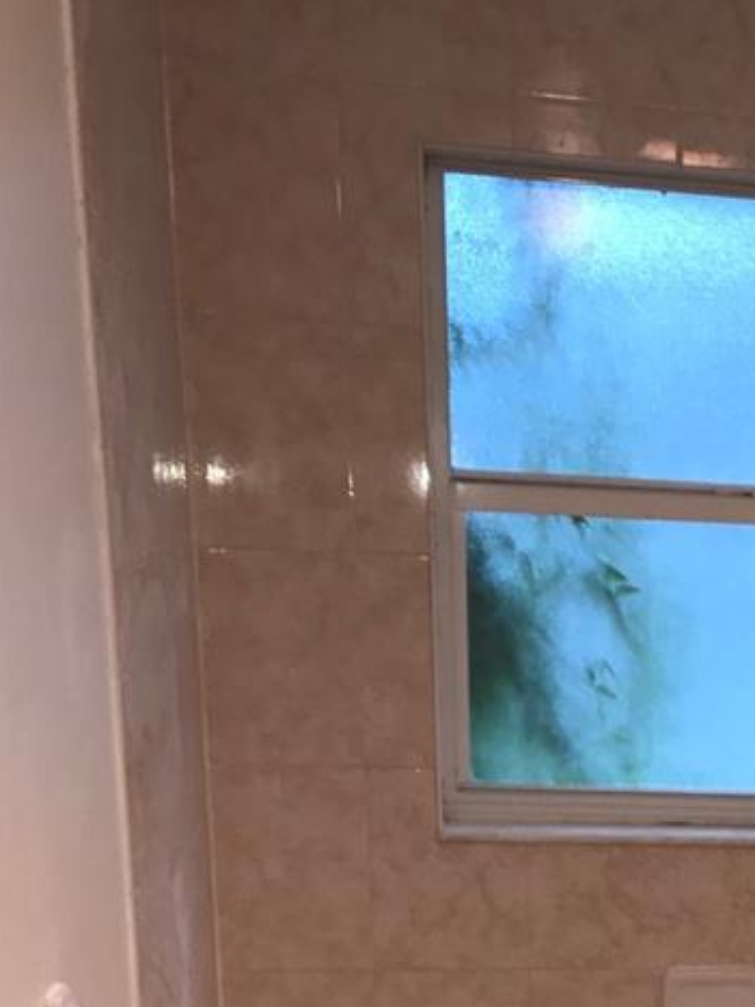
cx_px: 964
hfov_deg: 19.0
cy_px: 1186
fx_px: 2095
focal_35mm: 72
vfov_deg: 24.6
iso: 20
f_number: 1.8
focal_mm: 3.99
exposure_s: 1/77
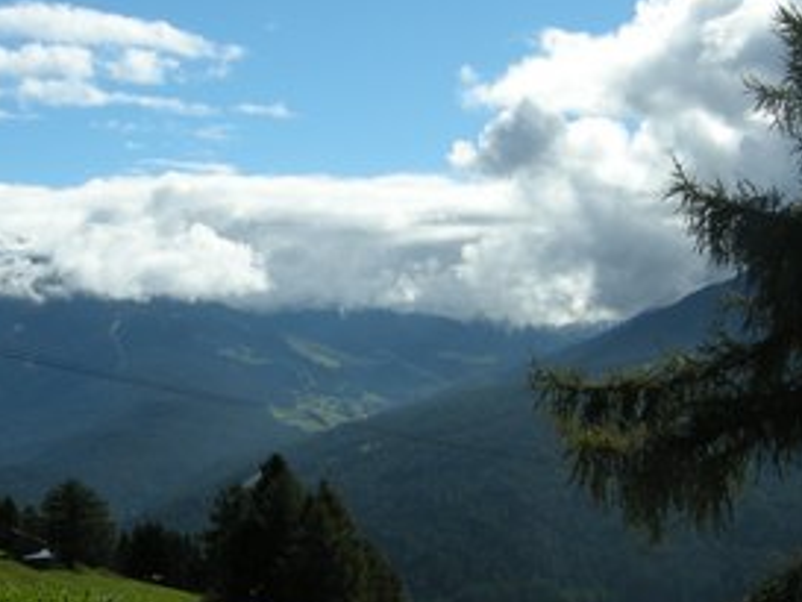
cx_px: 402
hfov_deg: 25.3
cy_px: 347
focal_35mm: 77
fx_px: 1785
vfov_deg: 19.1
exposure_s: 1/337
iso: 64
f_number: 6.8
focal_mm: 7.5
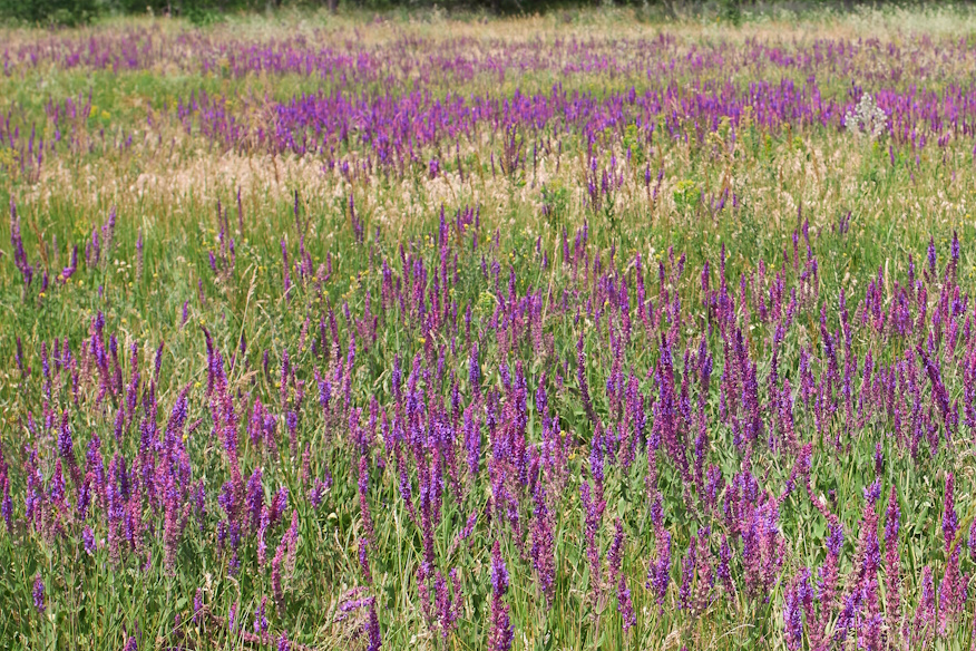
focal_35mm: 89
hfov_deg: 22.5
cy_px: 253
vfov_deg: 15.3
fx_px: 2413
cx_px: 790
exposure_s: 1/500
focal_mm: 35
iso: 320
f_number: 9
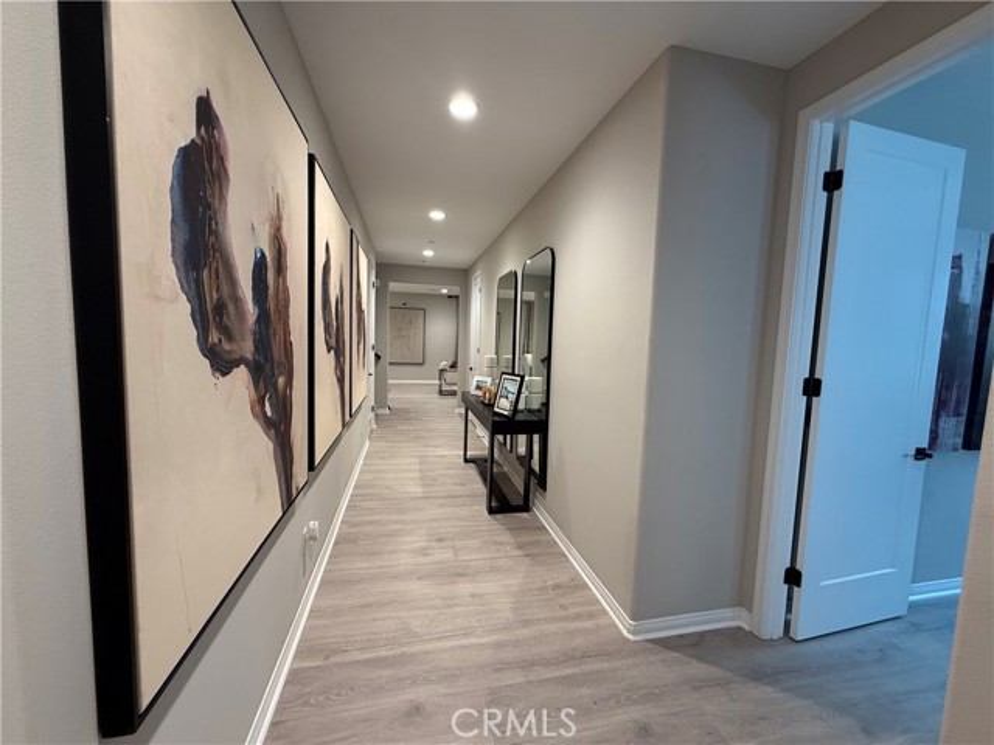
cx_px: 497
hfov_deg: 102.1
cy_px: 372
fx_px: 402
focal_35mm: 14
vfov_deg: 85.7
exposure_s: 1/60
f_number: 2.2
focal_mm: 2.22
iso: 250
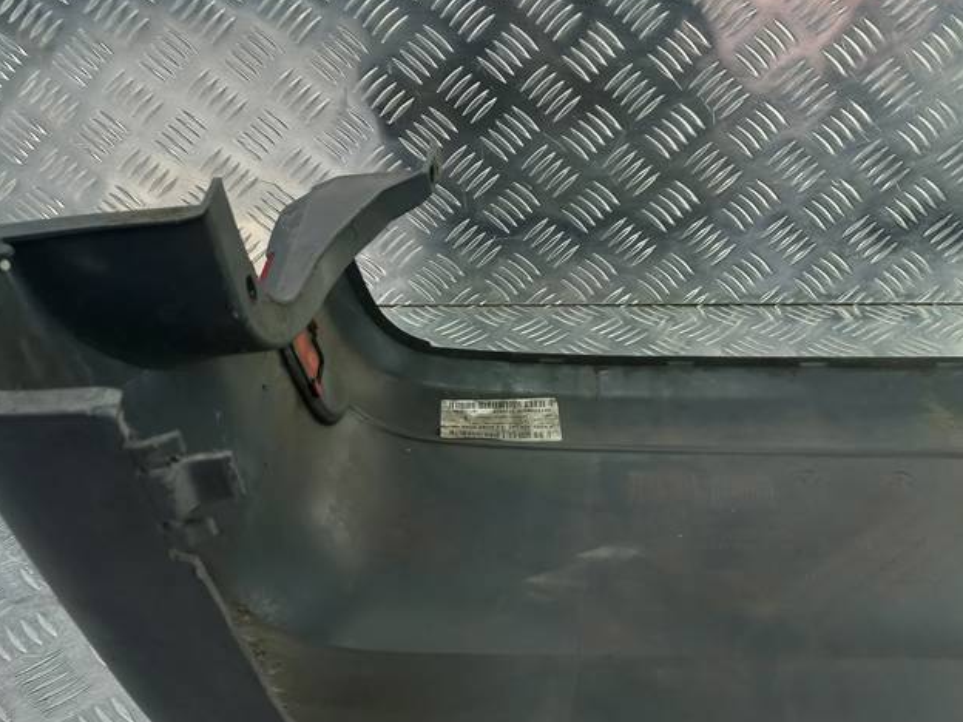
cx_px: 509
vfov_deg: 35.1
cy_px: 352
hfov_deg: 45.8
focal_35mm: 41
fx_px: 1141
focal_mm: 4.6
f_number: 1.8
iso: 50
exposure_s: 1/50
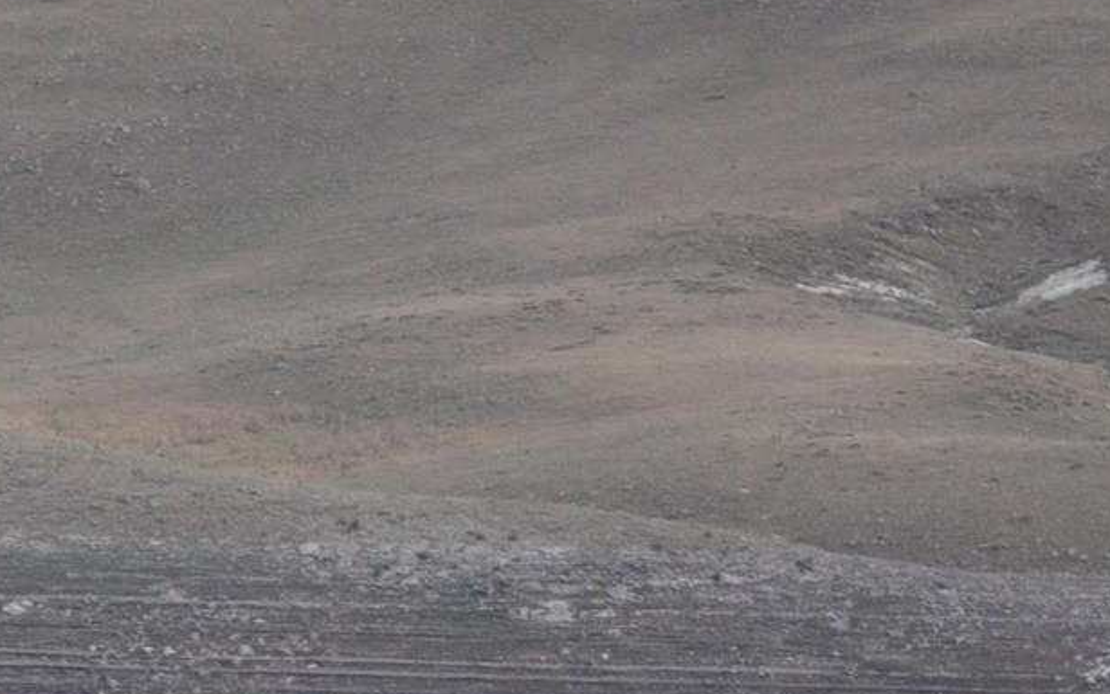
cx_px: -656
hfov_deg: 4.0
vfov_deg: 2.5
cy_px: 966
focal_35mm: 521
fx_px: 15761
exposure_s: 1/800
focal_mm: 98
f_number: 7.1
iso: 500
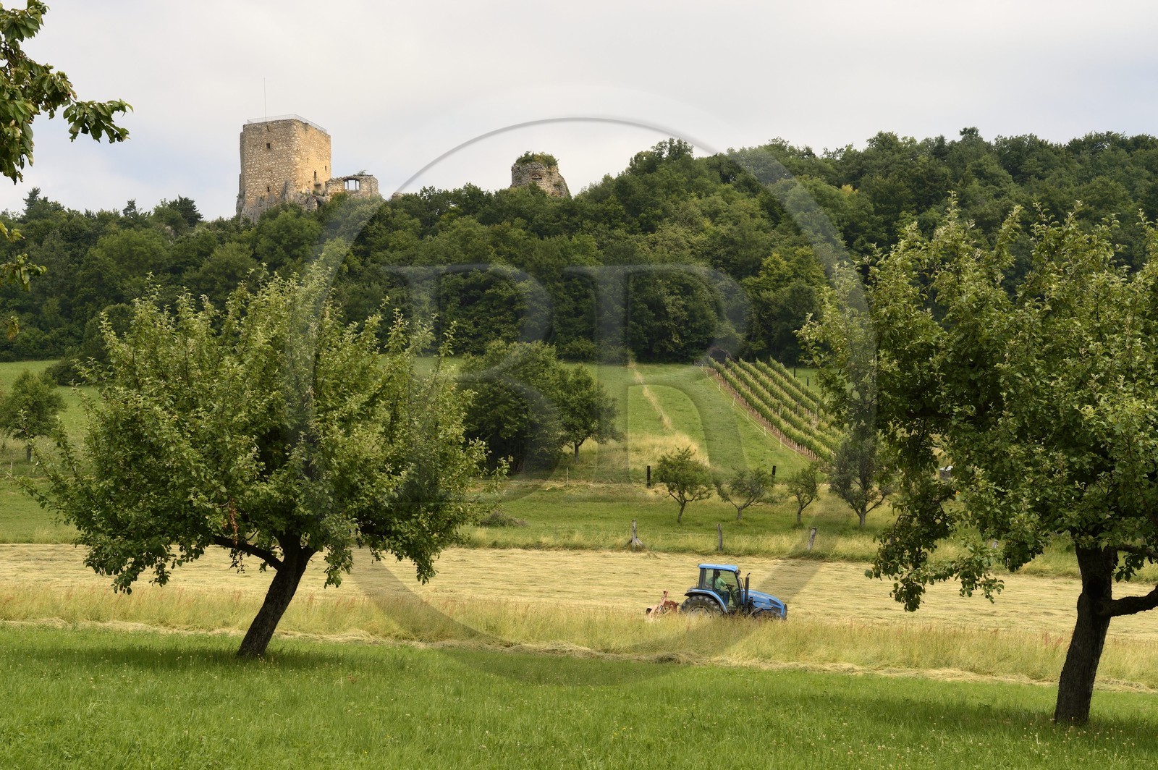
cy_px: 385
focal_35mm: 52
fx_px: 1671
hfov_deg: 38.2
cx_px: 579
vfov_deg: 25.9
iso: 200
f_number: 11
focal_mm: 52
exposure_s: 1/250
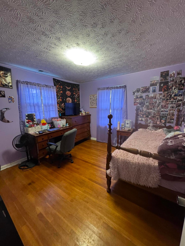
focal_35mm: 14
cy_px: 123
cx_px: 92
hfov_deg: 85.7
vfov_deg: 102.1
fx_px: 100
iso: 500
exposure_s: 1/41
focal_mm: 2.22
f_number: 2.2
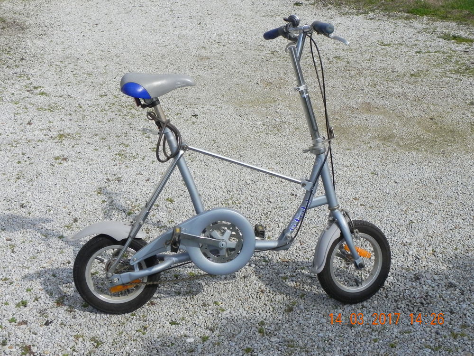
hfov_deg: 36.8
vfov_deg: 28.0
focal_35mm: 52
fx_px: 712
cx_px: 237
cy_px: 178
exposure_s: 1/536
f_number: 8
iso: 160
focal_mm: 9.2
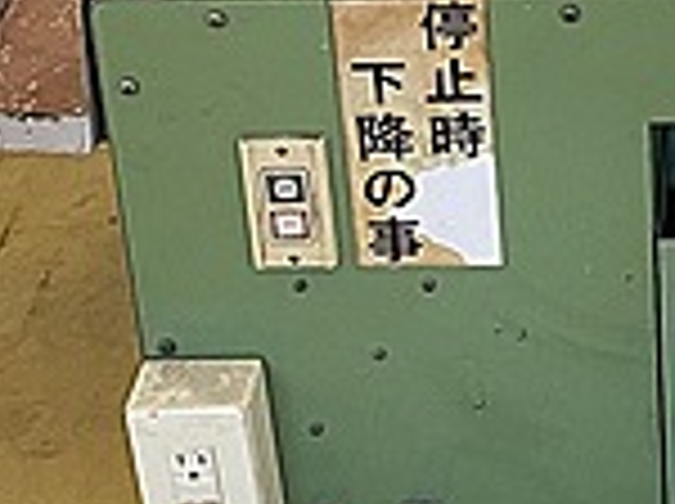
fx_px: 2161
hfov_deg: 17.1
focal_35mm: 111
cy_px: -446
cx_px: 783
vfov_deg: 12.1
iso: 320
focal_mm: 4.25
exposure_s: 1/60
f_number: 1.8
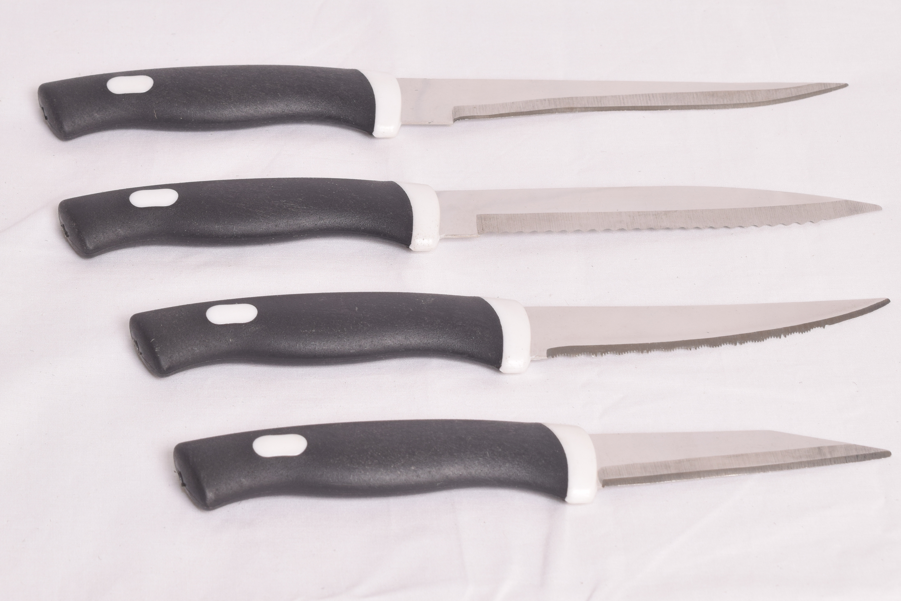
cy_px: 300
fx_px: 2065
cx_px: 450
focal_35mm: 82
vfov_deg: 16.6
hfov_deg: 24.6
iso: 400
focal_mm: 55
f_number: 11
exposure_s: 1/160
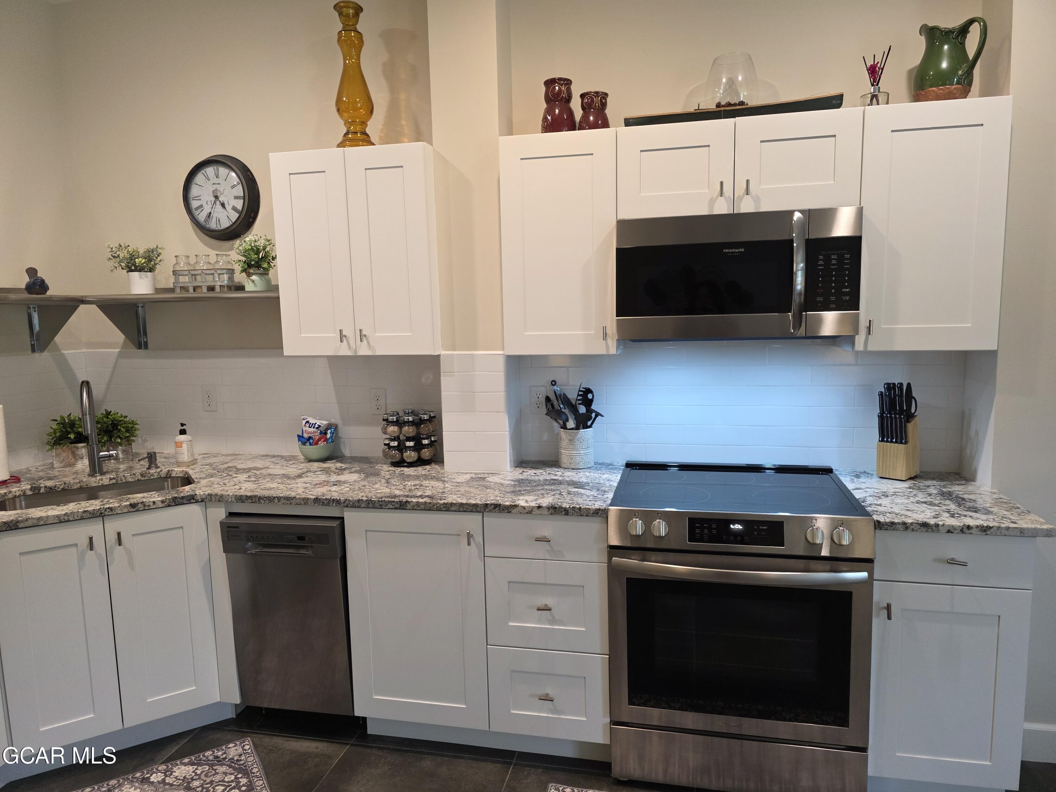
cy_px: 396
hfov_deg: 73.9
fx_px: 702
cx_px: 528
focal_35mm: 23
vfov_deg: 58.9
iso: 320
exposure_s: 1/120
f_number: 1.7
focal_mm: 6.3
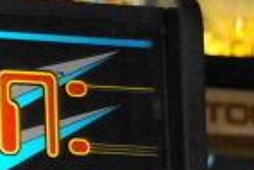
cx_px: -267
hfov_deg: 5.4
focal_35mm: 370
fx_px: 2610
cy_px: 535
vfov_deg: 3.6
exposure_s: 1/30
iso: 1600
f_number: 4.5
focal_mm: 35
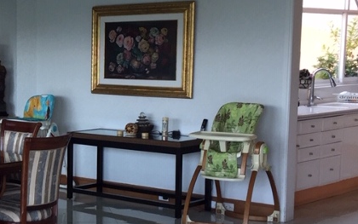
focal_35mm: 78
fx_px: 761
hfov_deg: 24.4
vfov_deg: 16.7
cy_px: 150
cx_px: -51
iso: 40
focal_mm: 4.15
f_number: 2.2
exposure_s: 1/60
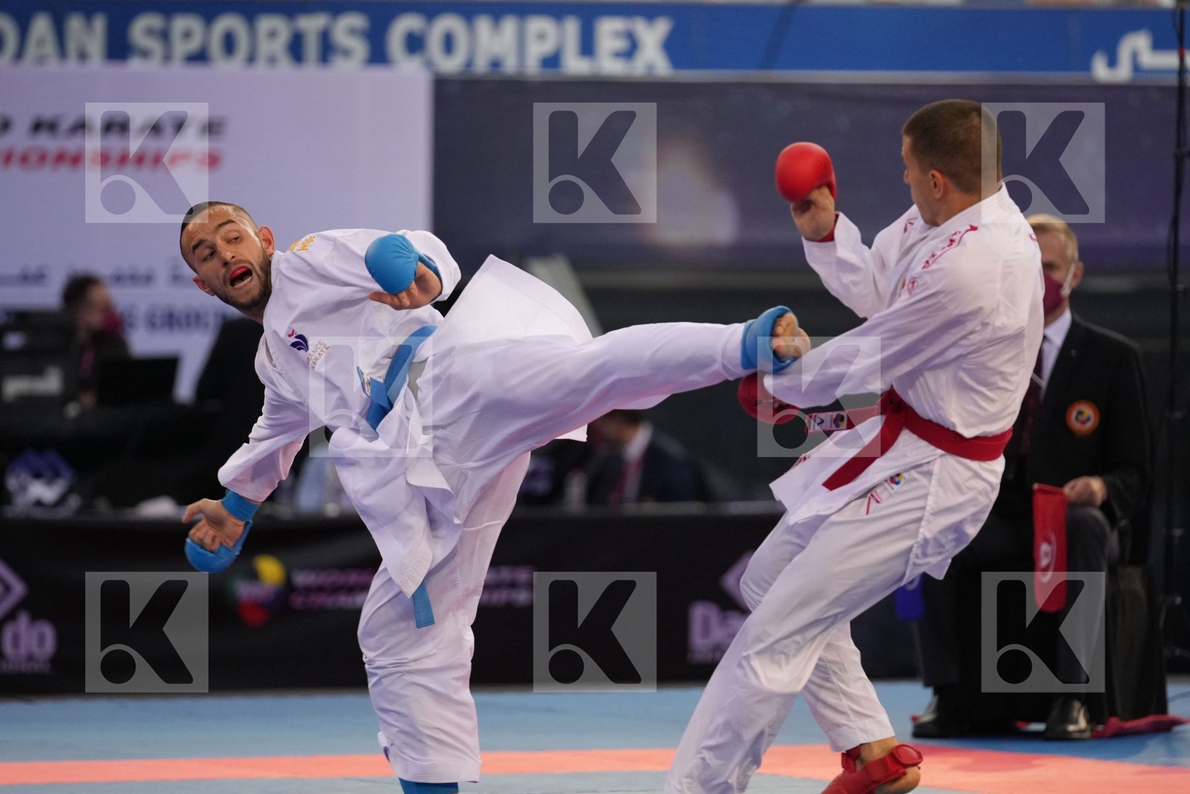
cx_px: 595
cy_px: 397
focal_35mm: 291
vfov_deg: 4.7
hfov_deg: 7.1
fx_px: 9618
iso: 2000
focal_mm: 194
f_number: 2.8
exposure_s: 1/1000
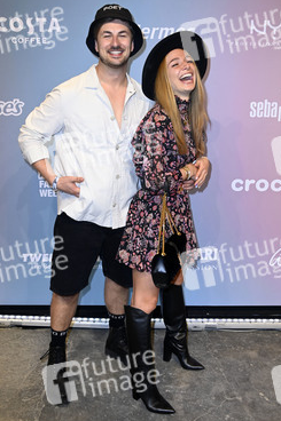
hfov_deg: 35.0
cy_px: 206
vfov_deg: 50.7
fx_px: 445
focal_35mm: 38
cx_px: 134
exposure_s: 1/250
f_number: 5
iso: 400
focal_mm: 35
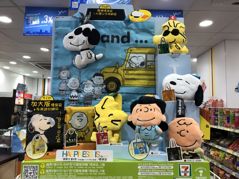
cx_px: 120
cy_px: 90
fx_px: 193
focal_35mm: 28
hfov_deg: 63.4
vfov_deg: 49.7
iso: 25
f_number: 1.8
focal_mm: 4
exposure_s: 1/33
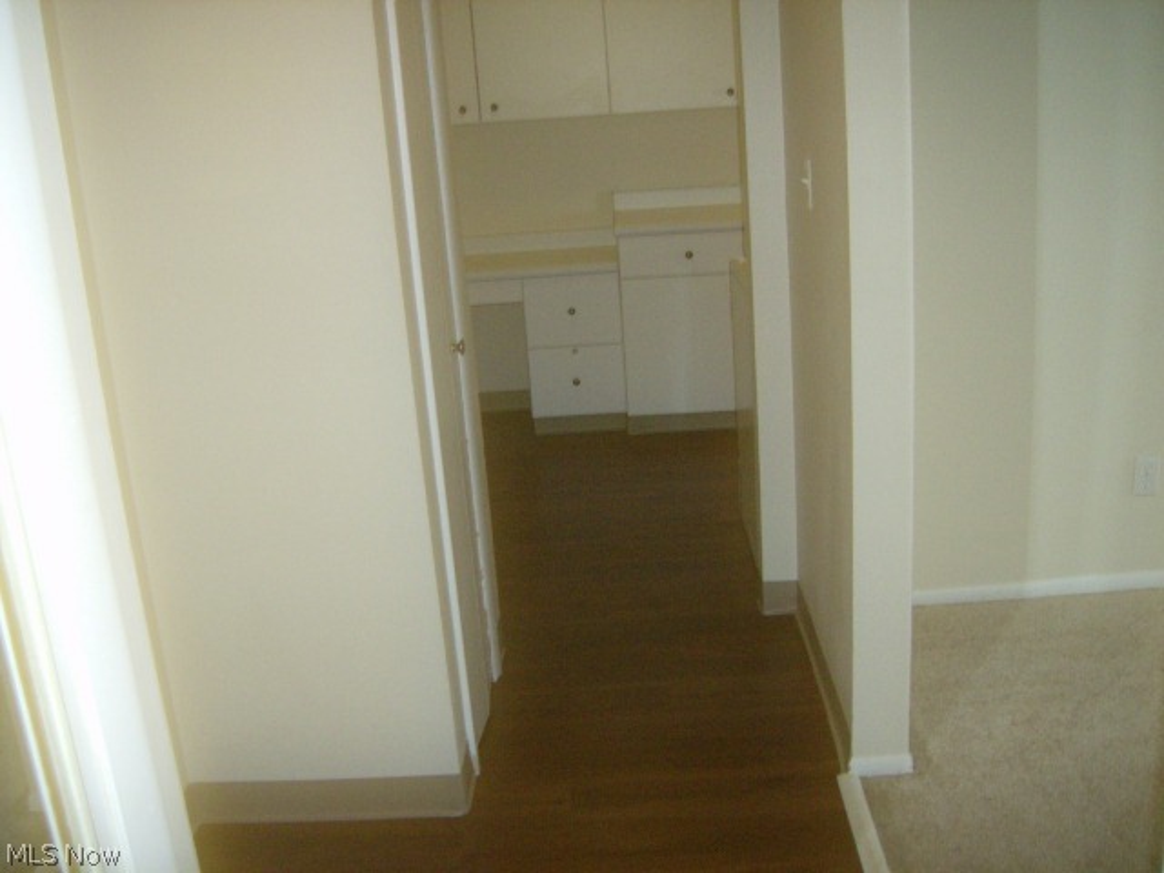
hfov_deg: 51.4
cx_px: 582
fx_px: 1211
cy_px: 436
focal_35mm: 36
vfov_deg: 39.7
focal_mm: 6
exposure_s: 1/60
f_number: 2.8
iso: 200
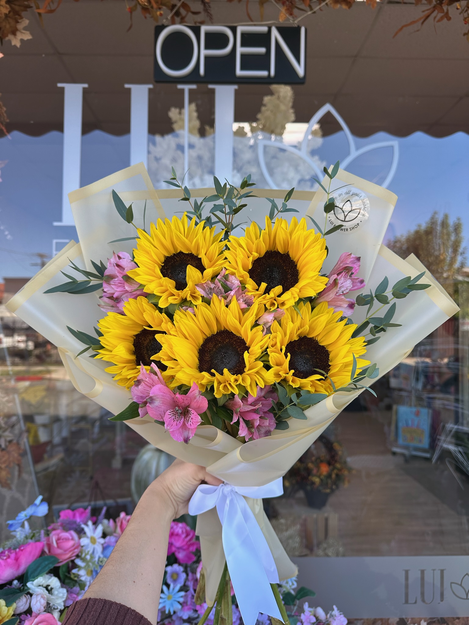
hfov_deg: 56.8
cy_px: 312
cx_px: 234
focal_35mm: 24
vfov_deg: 71.6
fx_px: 434
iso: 80
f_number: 1.78
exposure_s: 1/406
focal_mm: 6.86
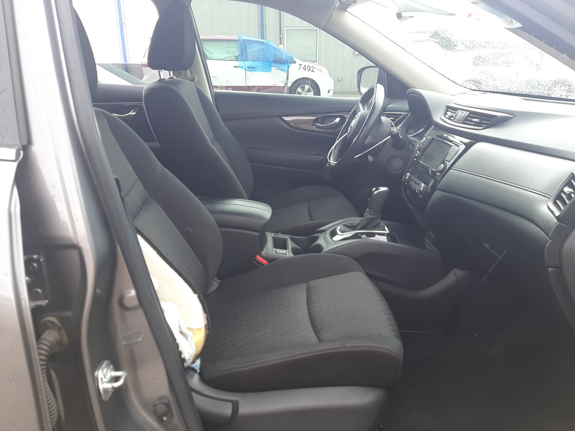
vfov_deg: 53.1
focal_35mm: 26
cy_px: 216
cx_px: 288
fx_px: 432
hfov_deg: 67.3
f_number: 1.7
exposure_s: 1/120
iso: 53
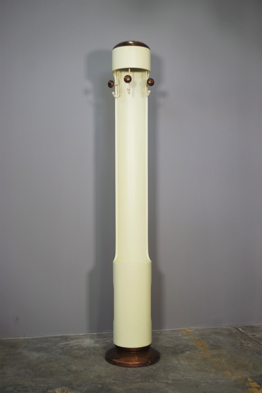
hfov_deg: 29.2
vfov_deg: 42.7
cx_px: 131
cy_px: 196
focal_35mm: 46
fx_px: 502
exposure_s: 1/80
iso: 800
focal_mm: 30.63
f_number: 4
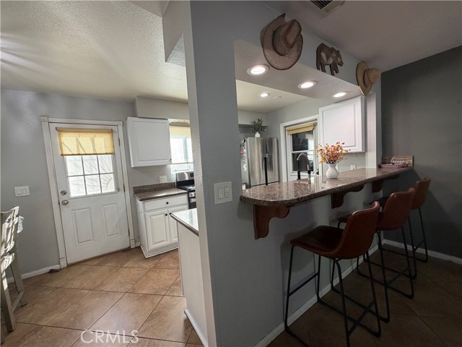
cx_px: 231
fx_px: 187
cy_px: 174
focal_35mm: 14
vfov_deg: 85.7
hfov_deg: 102.1
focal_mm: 2.22
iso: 250
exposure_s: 1/120
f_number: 2.2
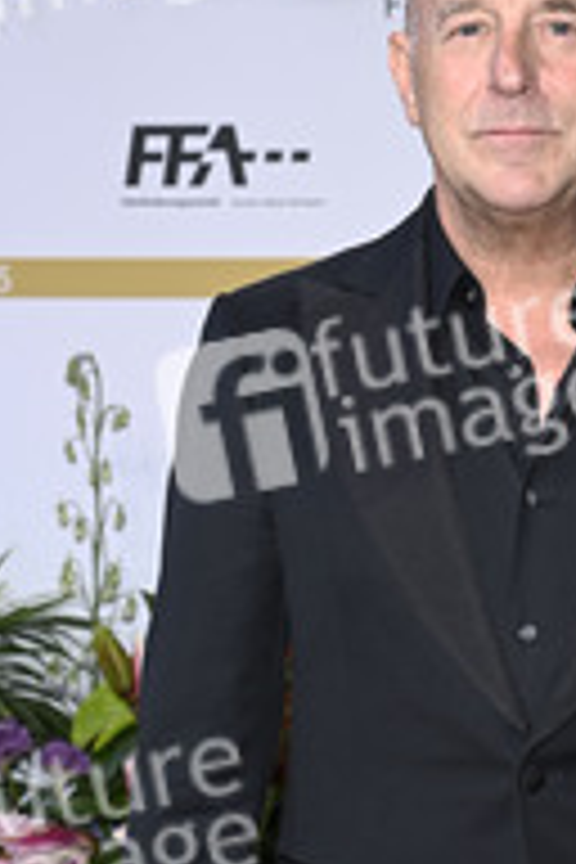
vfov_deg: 14.0
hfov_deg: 9.4
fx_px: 3504
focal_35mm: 146
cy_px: 621
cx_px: 518
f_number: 6.3
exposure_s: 1/250
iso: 640
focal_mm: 70
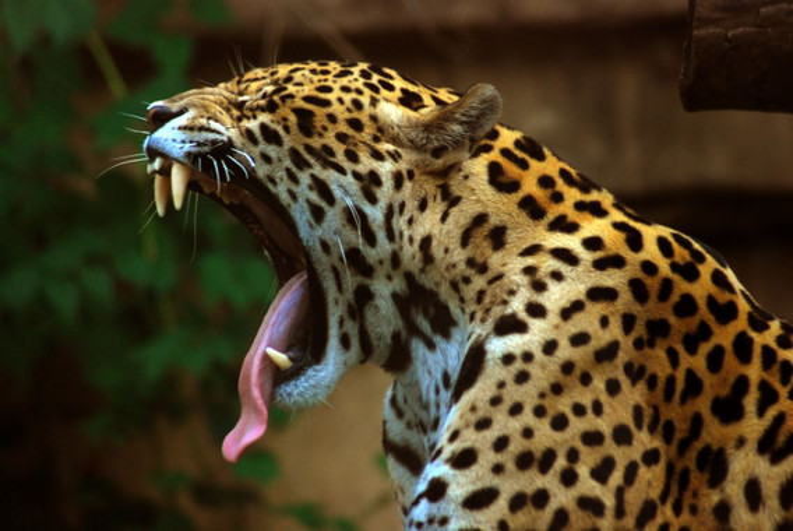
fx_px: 9922
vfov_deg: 3.1
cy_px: 266
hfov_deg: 4.6
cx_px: 396
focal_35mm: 450
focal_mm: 300
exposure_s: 1/200
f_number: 5.6
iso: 320
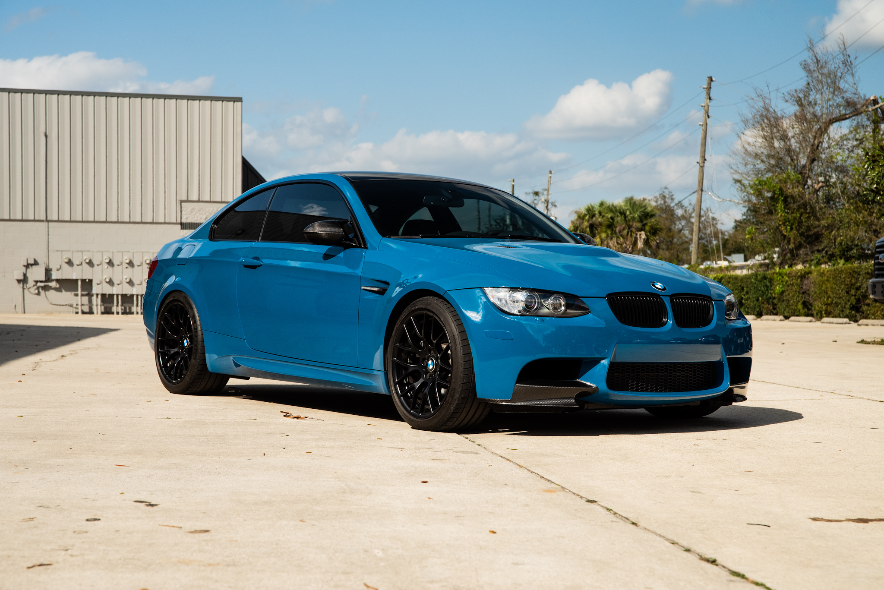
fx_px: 1523
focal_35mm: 62
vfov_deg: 21.9
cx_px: 442
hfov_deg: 32.4
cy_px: 295
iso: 320
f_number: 5.6
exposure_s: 1/1600
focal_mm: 62
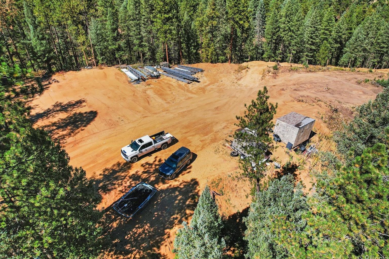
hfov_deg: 76.1
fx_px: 249
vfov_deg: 55.1
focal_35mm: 23
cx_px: 203
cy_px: 128
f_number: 2.8
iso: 100
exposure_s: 1/2500
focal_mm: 8.38
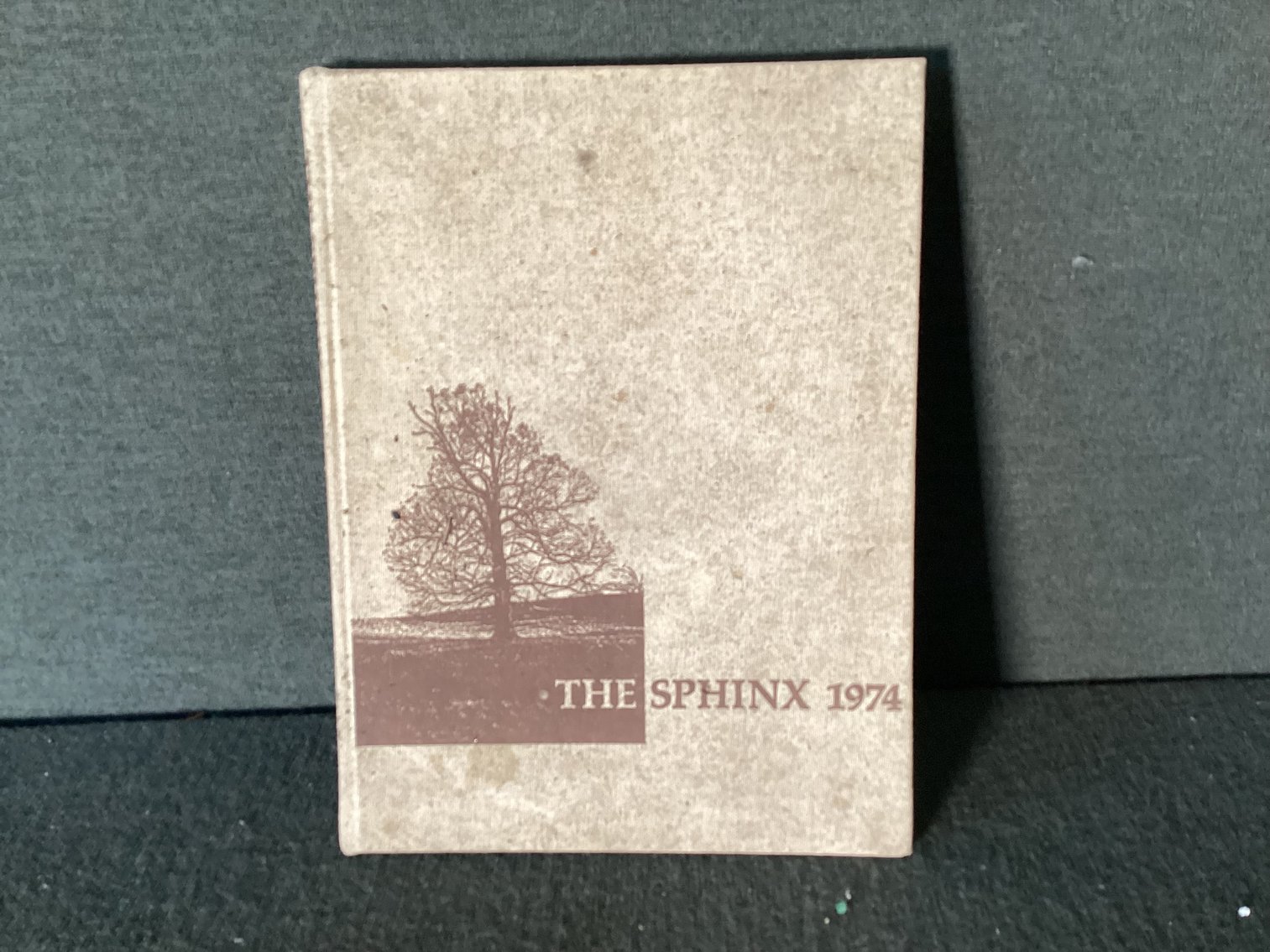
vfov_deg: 45.4
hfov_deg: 58.3
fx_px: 1137
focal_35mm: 31
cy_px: 476
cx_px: 635
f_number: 2.4
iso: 200
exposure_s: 1/50
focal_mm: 3.3
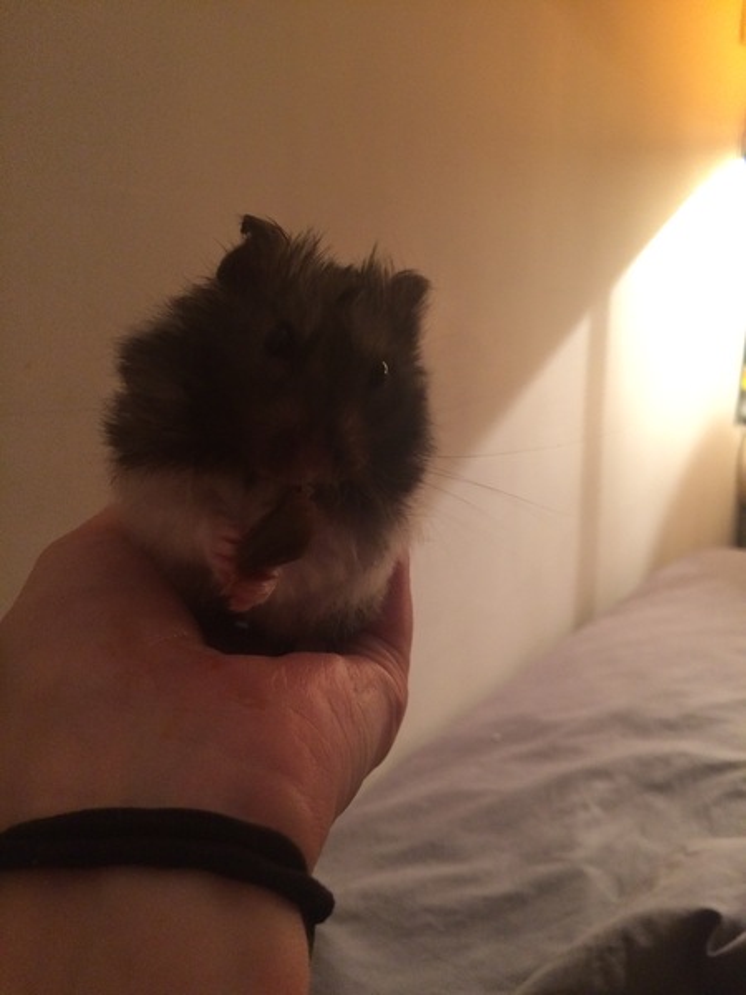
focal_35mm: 29
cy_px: 498
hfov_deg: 48.2
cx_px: 373
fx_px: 833
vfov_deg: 61.7
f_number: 2.2
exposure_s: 1/33
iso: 320
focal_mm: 4.15
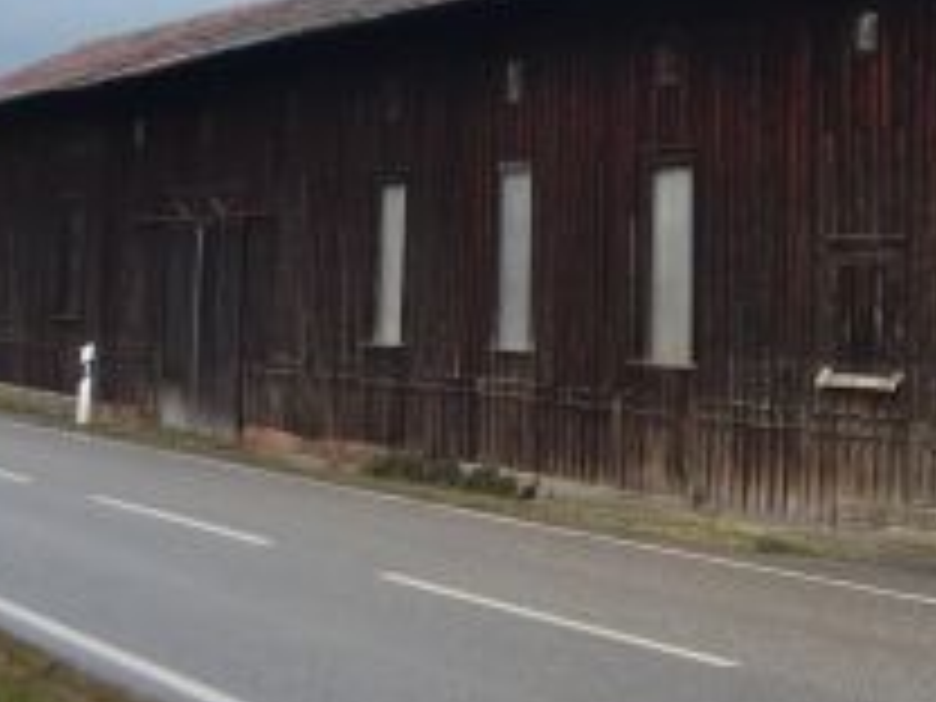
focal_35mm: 90
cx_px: 806
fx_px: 2434
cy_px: 216
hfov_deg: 21.4
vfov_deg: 16.4
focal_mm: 5.2
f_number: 4
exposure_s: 1/125
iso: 100
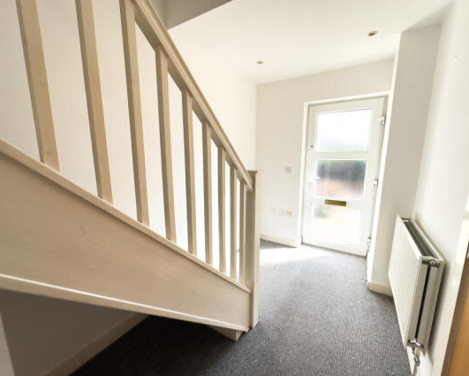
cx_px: 233
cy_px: 189
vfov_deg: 84.1
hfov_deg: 96.8
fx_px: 208
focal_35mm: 15
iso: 40
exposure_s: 1/310
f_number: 2.2
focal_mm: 2.22
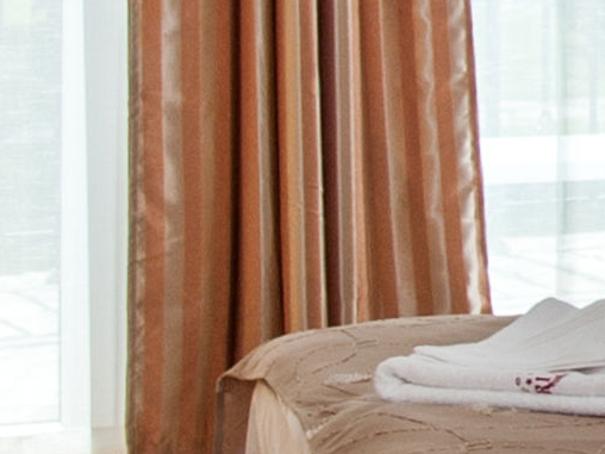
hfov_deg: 10.9
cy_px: 137
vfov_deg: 10.2
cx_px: 1576
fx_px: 2534
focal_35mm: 145
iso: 200
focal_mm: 18
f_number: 10
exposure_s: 1/320
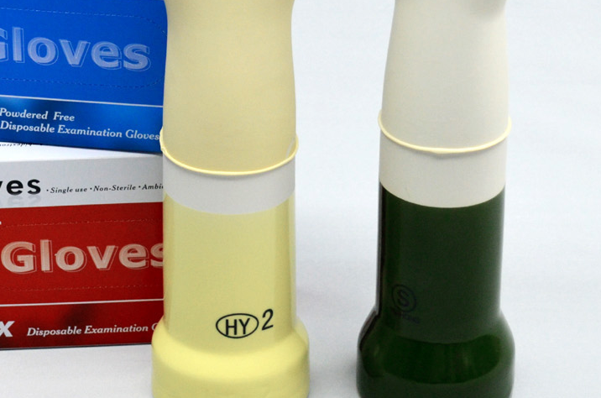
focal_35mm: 110
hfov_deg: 18.6
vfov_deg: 12.3
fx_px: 1833
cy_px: 45
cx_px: 233
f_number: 5
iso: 400
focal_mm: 35
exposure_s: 1/100
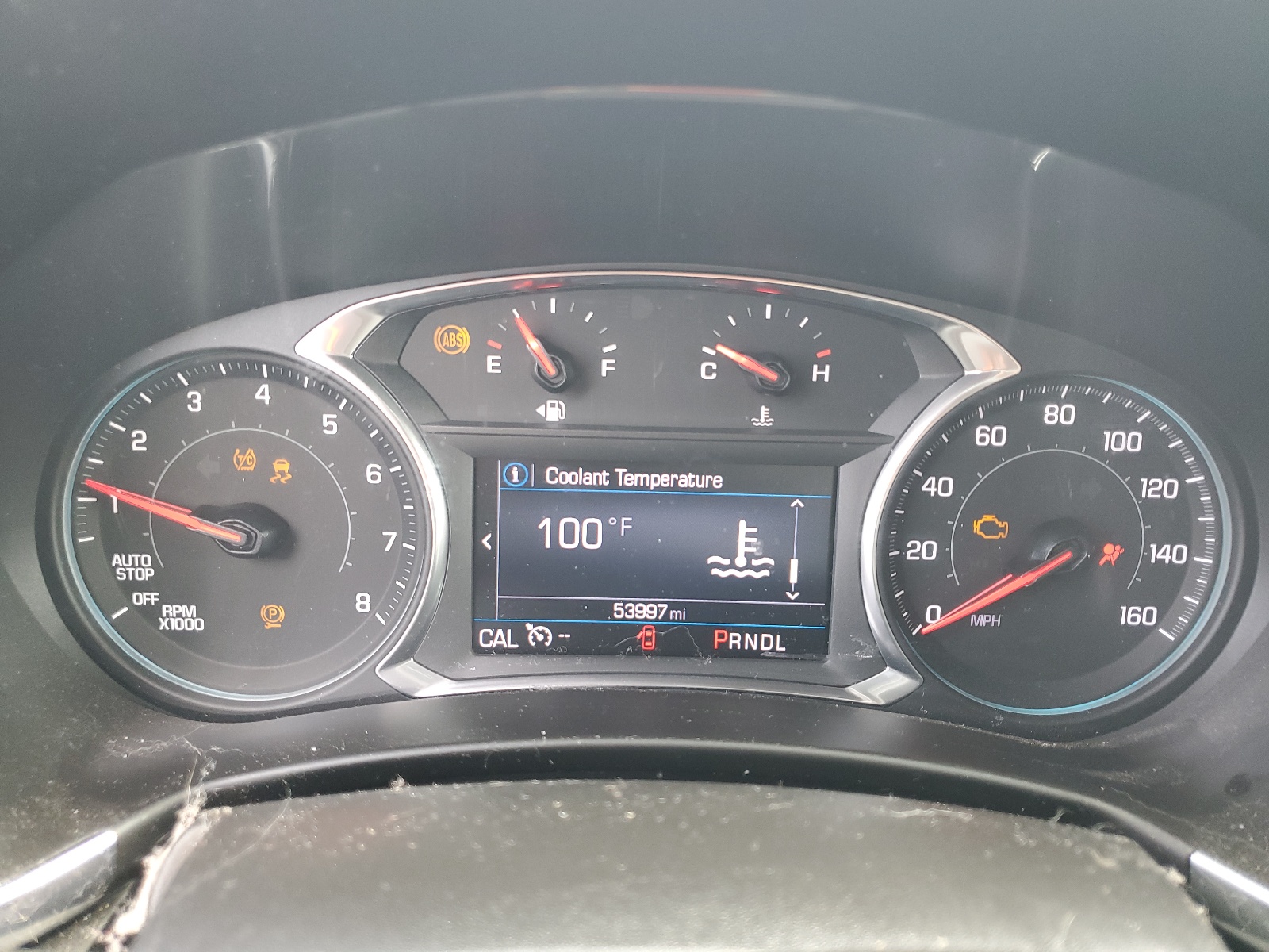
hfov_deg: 67.3
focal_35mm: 26
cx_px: 634
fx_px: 953
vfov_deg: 53.1
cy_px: 476
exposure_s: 1/60.2
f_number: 1.5
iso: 80
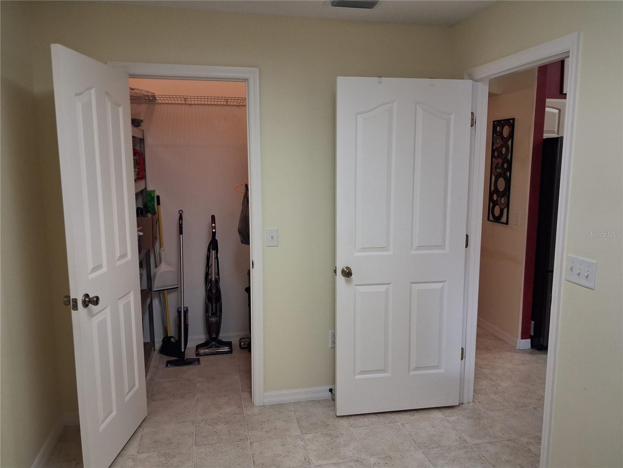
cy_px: 234
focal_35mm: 27
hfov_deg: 65.3
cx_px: 312
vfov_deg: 51.4
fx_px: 486
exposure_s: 1/100
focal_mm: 4
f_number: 1.8
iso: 320
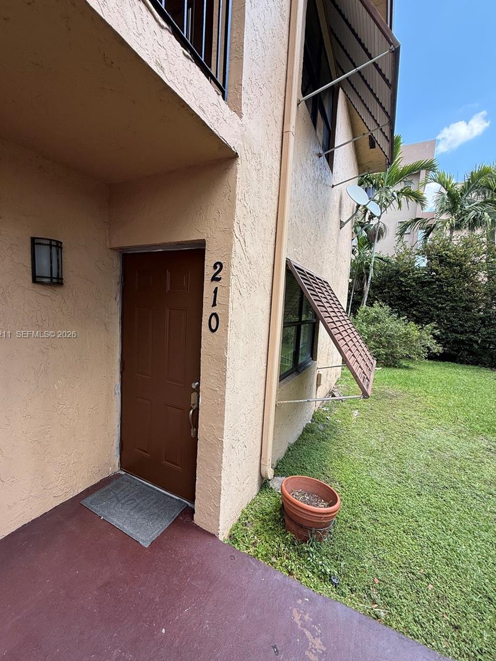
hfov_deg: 81.7
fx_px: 287
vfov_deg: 98.2
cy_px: 335
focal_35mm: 15
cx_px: 233
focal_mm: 2.22
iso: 50
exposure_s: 1/335
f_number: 2.2
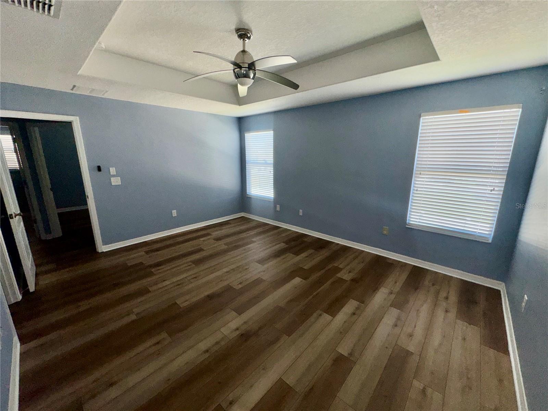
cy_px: 206
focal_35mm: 14
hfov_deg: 102.1
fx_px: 222
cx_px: 274
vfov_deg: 85.7
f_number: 2.2
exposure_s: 1/122
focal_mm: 2.22
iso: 40
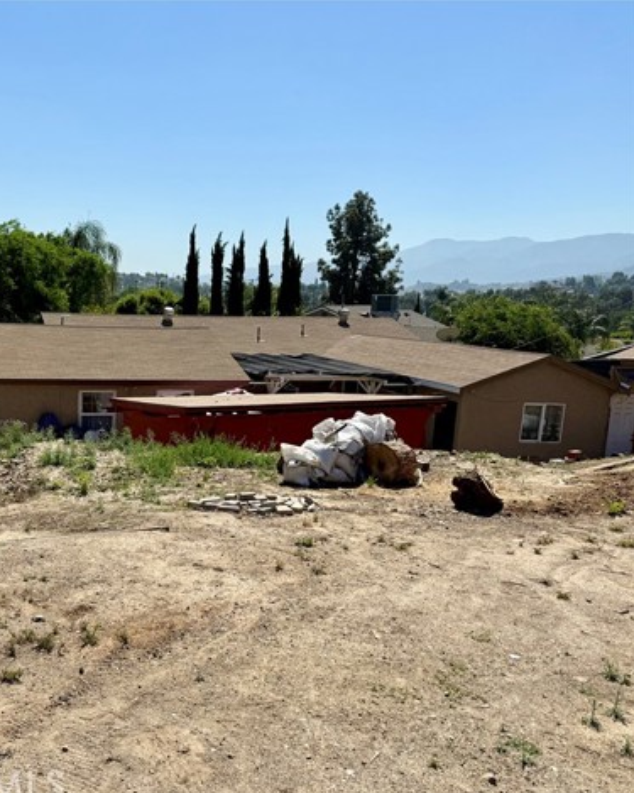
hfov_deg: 42.9
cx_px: 96
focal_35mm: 32
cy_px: 404
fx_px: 751
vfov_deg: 55.7
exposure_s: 1/8130
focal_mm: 6.76
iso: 80
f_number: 1.78
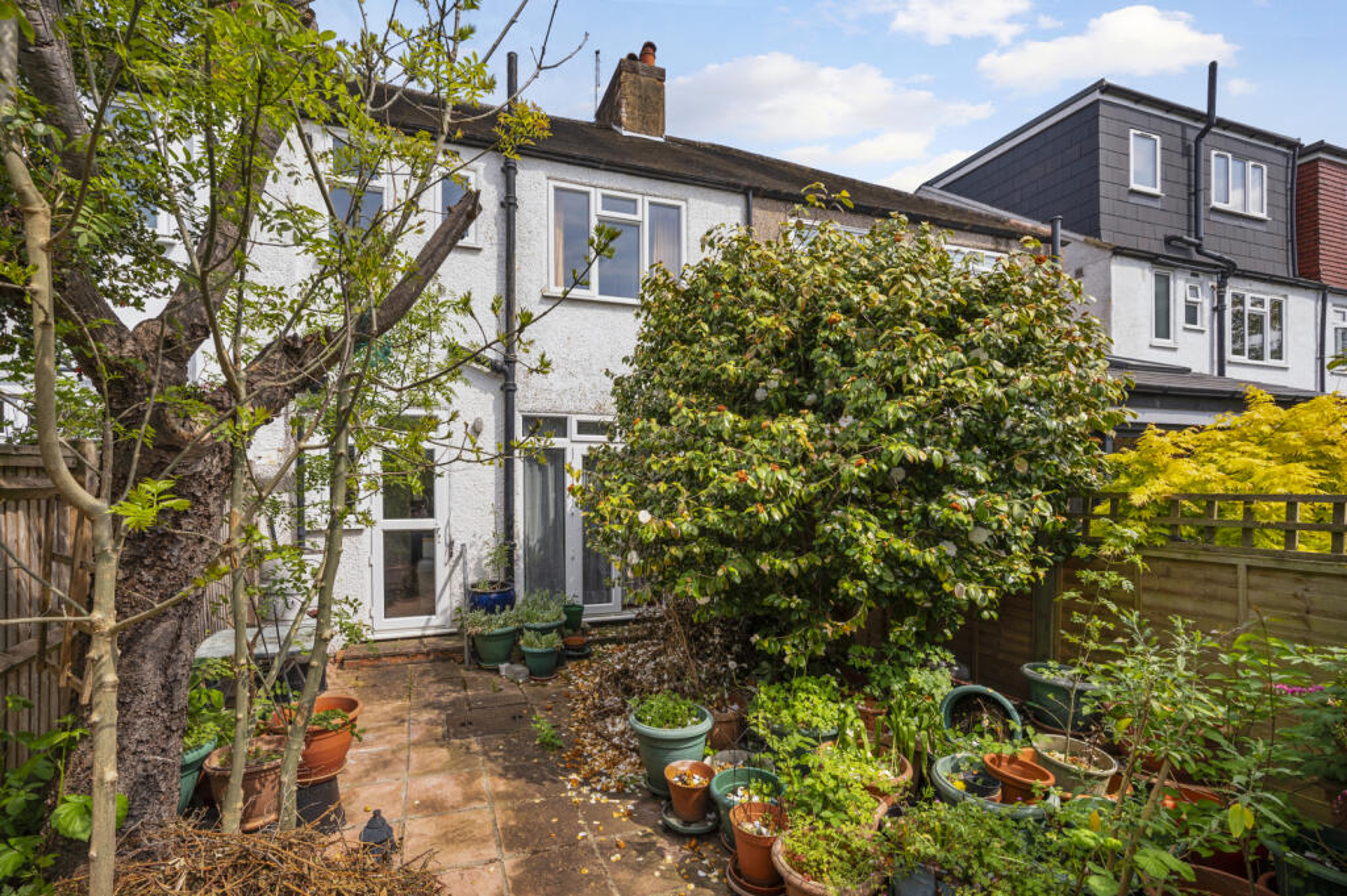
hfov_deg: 104.3
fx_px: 523
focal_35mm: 14
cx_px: 674
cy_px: 448
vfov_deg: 81.1
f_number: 8
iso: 200
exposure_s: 1/400
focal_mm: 14
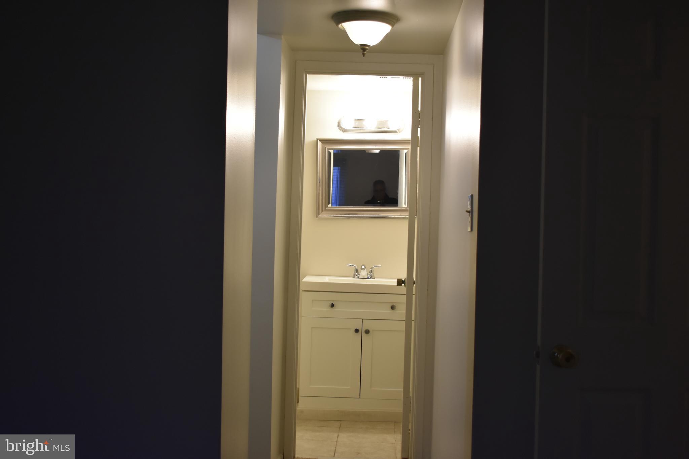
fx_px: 861
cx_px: 344
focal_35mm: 45
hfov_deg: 43.6
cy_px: 230
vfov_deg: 29.9
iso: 800
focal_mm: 30
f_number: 4.2
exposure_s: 1/80
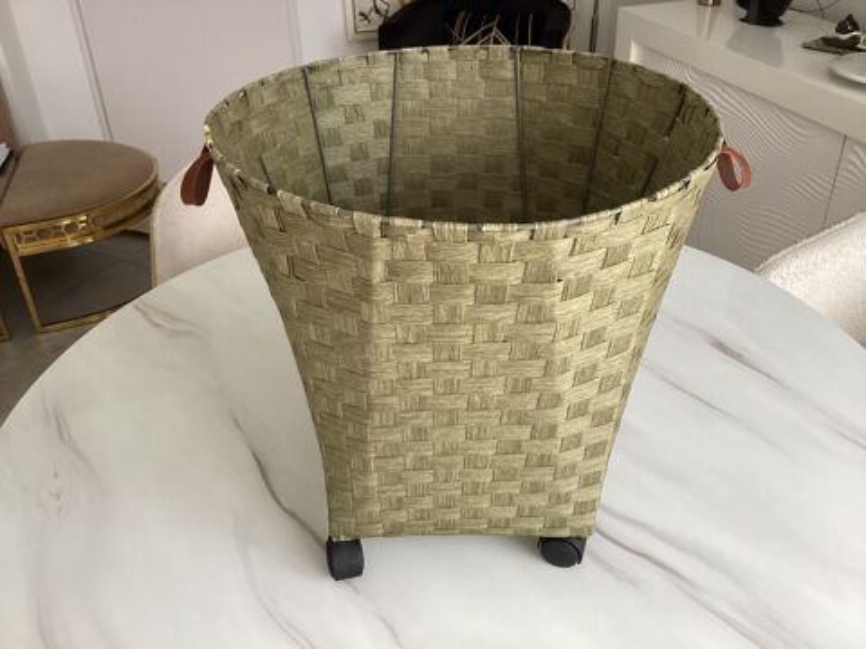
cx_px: 433
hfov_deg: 58.4
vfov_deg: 45.4
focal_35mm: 31
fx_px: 776
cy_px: 324
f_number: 2.4
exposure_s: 1/60
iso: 80
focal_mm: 3.3
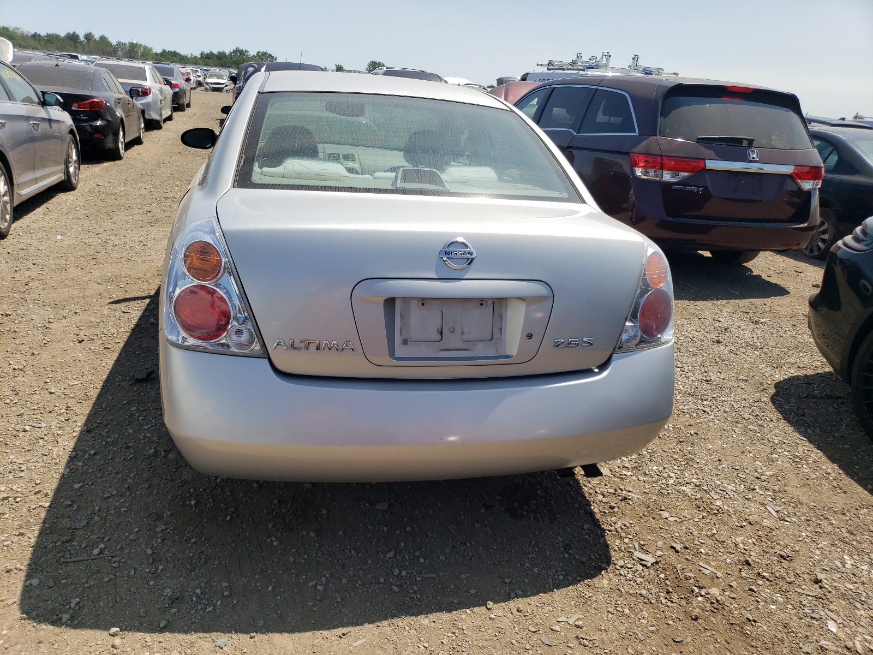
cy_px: 328
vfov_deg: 53.1
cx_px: 436
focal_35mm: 26
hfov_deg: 67.3
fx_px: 656
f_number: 1.5
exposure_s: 1/3333
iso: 50
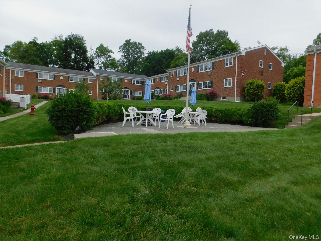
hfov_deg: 73.9
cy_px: 120
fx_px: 213
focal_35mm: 23
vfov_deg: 58.9
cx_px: 160
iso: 125
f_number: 3
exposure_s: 1/800
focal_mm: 4
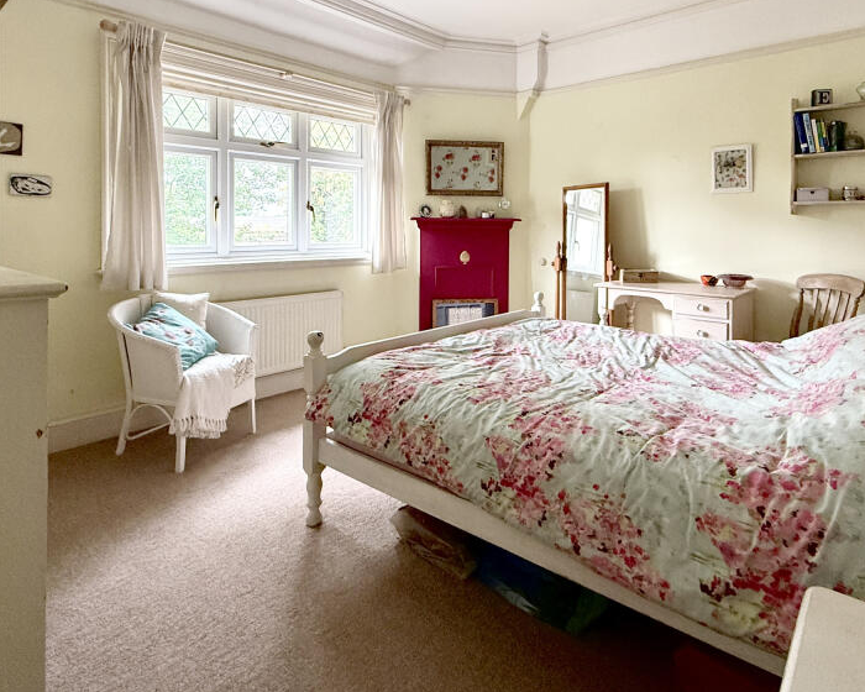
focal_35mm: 20
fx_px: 512
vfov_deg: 66.6
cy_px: 241
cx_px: 502
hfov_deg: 79.8
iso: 320
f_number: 2.2
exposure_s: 1/99
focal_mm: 2.22
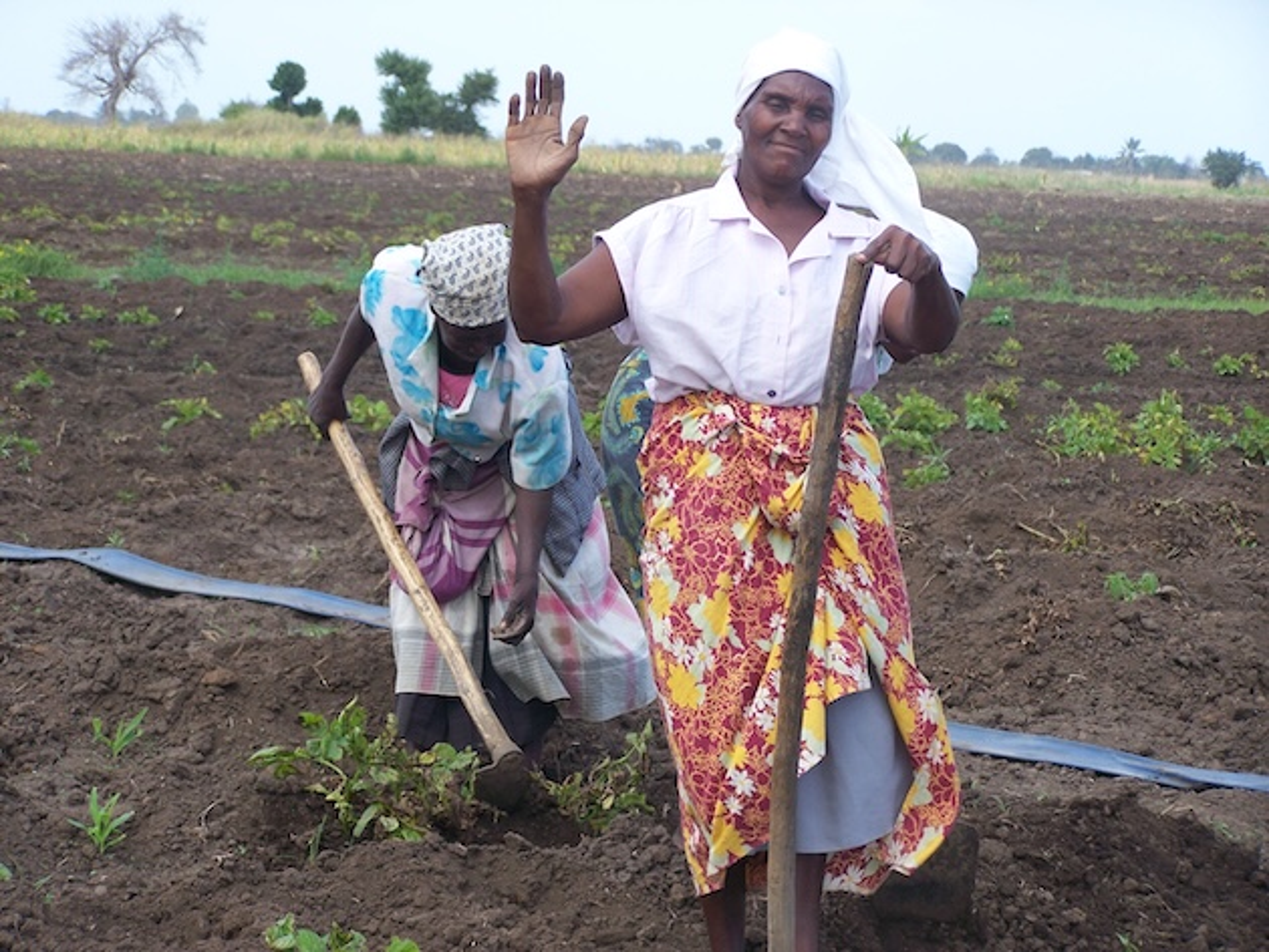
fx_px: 4291
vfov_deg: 12.7
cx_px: 634
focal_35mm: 117
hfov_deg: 16.8
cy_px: 476
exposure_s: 1/400
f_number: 3.2
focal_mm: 19.4
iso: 80
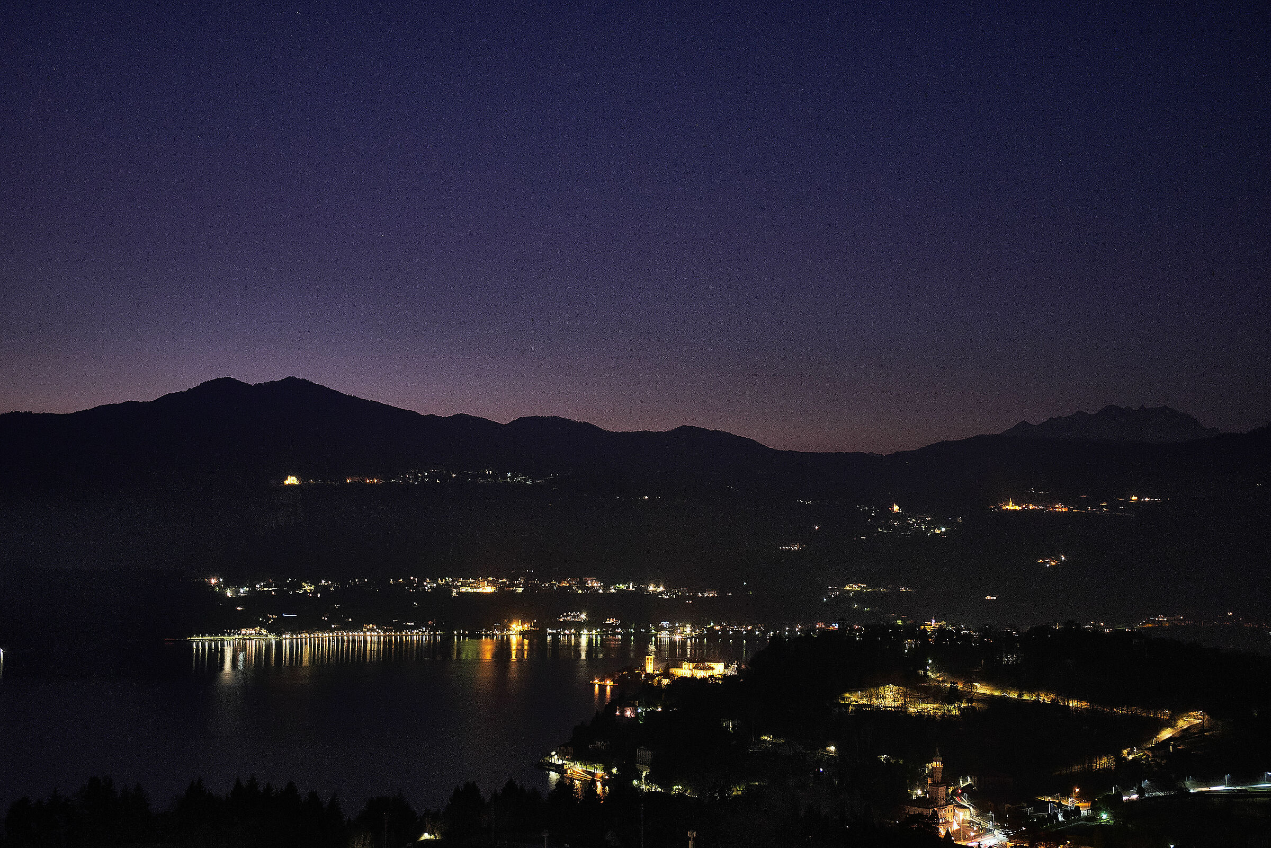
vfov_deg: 30.5
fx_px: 1553
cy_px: 424
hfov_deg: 44.5
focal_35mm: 44
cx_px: 636
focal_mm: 29.6
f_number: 4.5
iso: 1600
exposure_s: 1
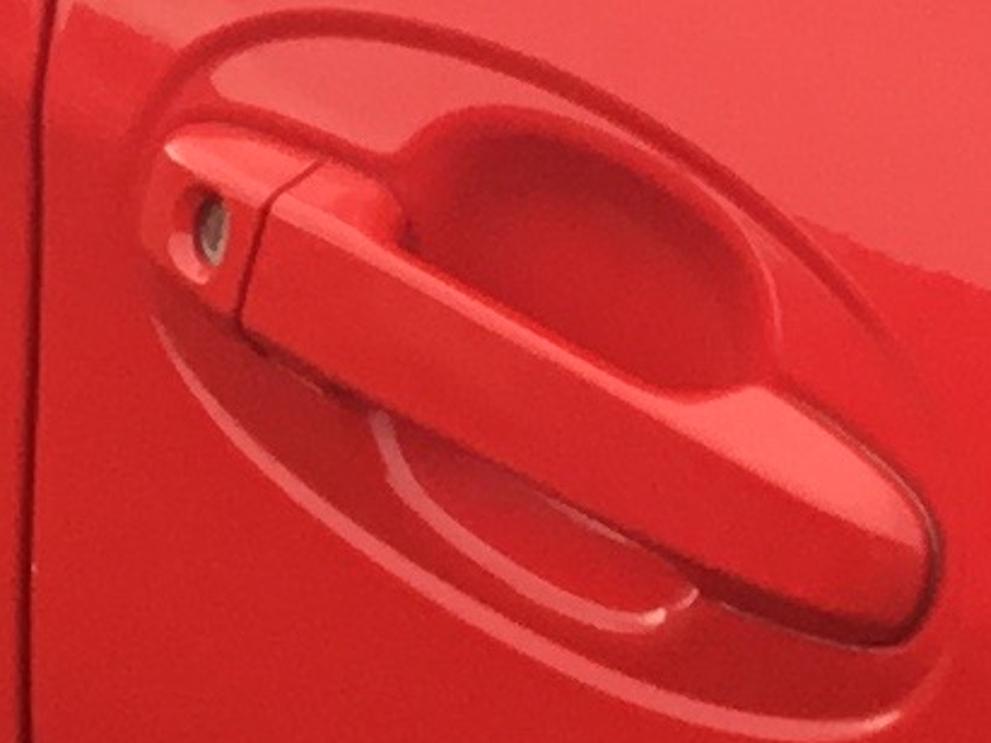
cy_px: -871
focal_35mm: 246
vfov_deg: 5.9
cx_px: 974
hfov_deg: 8.0
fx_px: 7041
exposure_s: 1/100
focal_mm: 3.3
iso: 32
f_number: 2.4
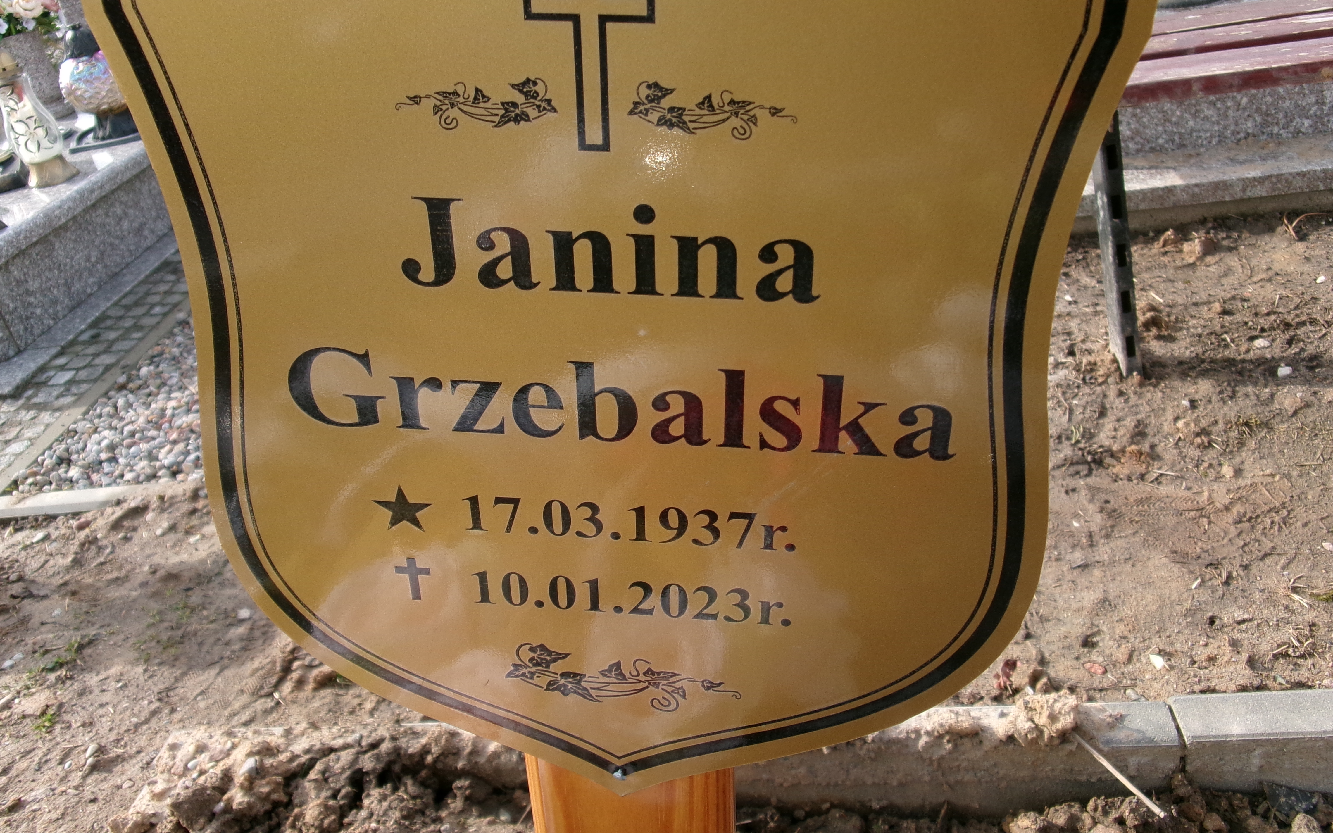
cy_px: 346
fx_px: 1090
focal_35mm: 30
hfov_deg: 62.9
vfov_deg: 41.7
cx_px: 663
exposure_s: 1/220
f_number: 3.9
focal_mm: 5.1
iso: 100
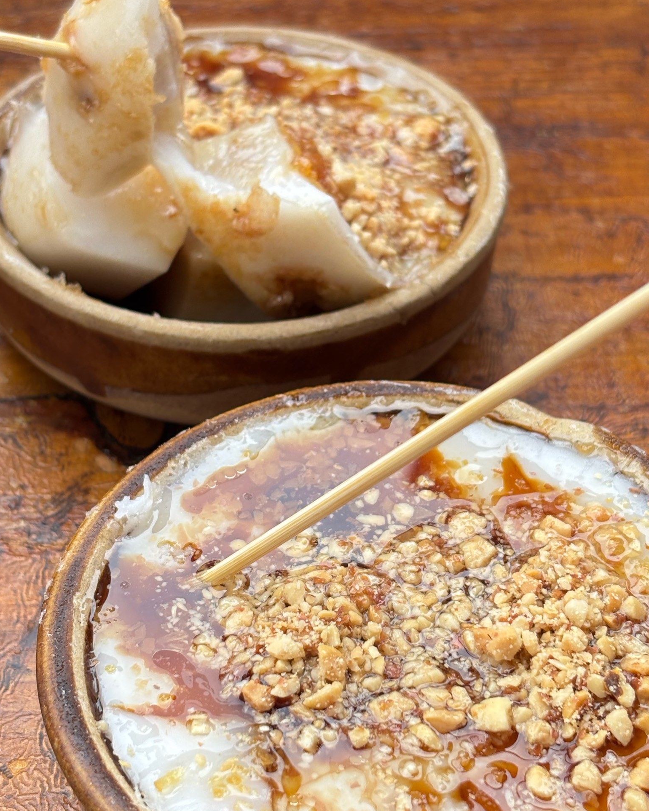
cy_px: 465
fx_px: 1729
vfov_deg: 26.4
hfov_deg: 21.3
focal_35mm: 72
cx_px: 339
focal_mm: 5.96
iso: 32
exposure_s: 1/368
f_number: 1.6
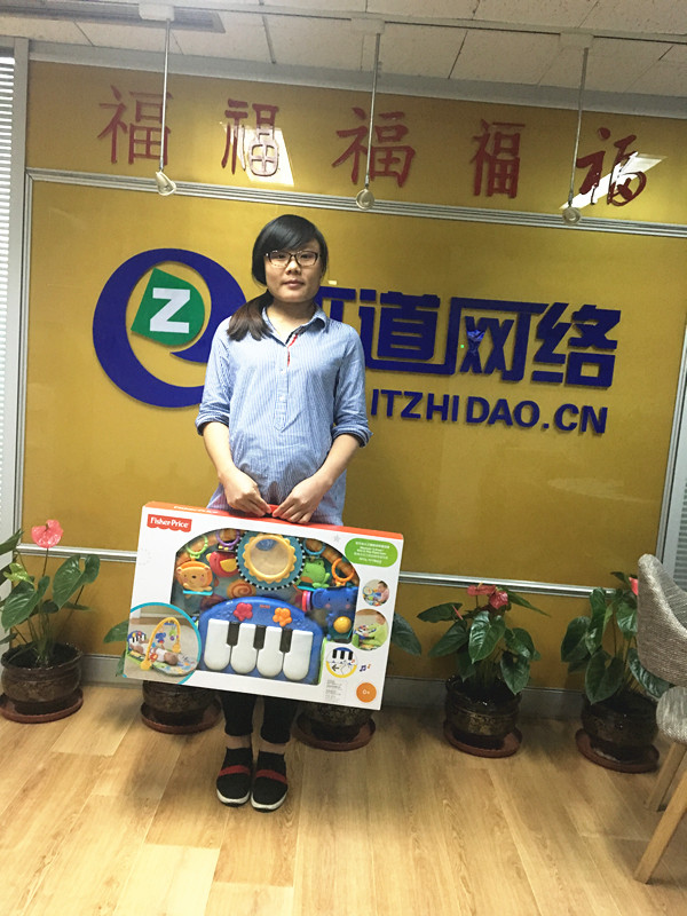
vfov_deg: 61.7
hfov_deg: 48.2
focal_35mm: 29
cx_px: 344
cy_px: 458
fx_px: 767
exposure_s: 1/17
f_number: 2.2
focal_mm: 4.15
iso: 200
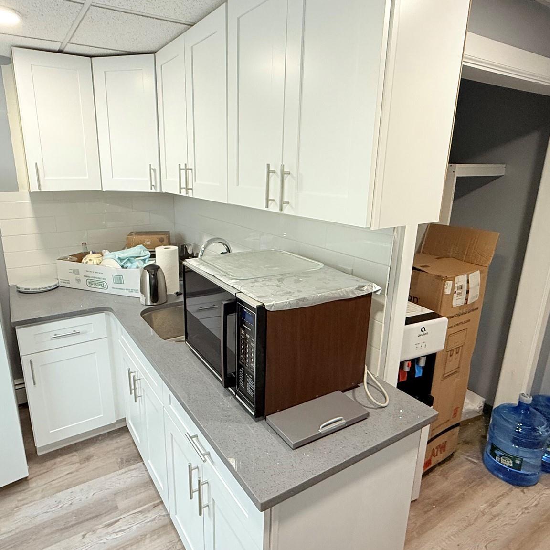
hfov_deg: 69.4
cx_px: 244
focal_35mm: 22
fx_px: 395
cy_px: 273
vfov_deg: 69.6
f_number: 2.2
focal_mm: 2.22
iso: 250
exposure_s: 1/120
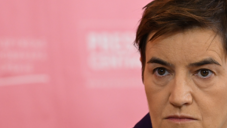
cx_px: 95
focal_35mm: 411
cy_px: 88
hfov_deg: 5.3
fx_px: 2474
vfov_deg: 3.0
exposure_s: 1/250
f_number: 4
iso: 3200
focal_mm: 200
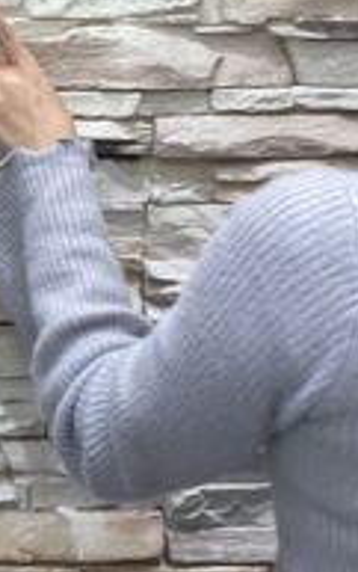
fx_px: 1589
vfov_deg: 19.9
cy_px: 30
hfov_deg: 12.0
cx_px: -257
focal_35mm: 102
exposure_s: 1/60
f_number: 2.4
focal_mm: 3.3
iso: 64
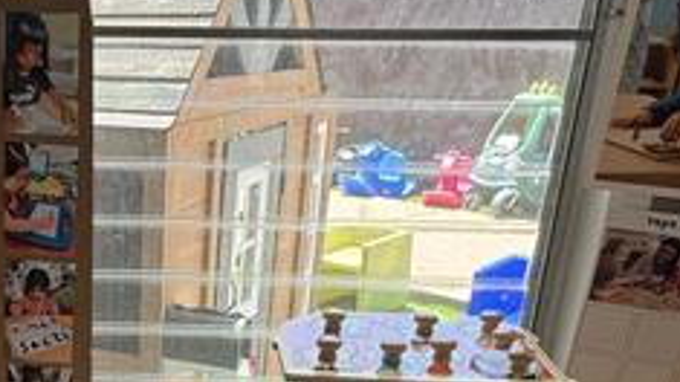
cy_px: 431
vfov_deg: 21.7
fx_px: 937
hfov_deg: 37.9
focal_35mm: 52
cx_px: 101
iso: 50
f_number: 2.2
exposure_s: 1/99
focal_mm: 2.22
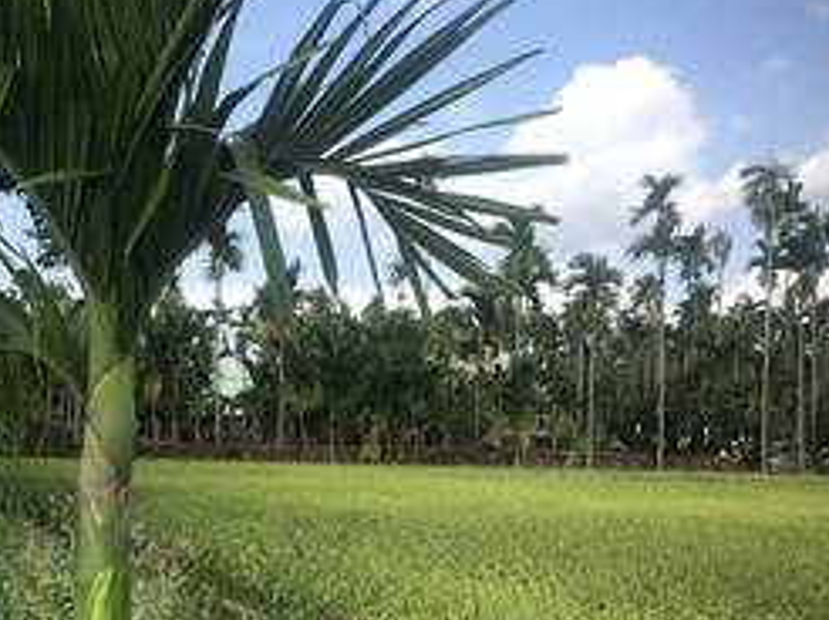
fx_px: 981
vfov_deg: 34.6
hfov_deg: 45.2
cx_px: 280
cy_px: 435
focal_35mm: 41
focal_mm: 3.99
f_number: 1.8
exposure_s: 1/903
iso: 20
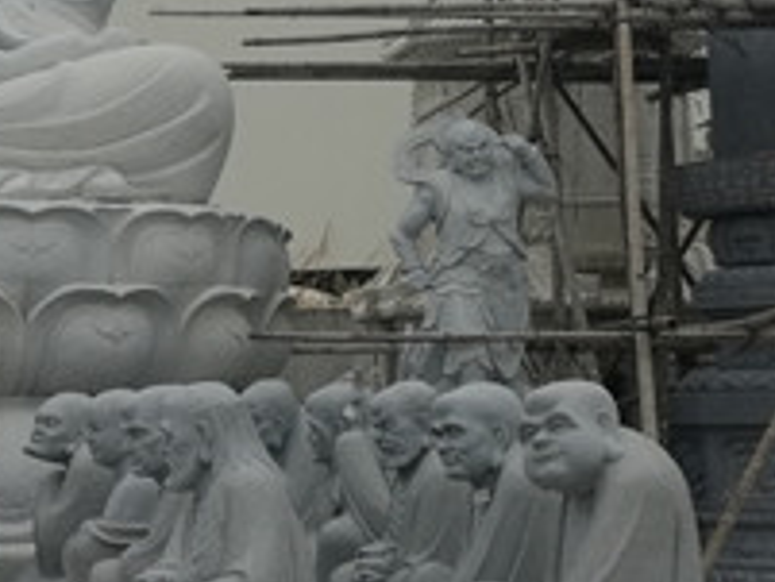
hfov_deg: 19.5
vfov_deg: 15.6
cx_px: -189
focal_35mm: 94
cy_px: 114
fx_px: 2106
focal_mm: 4.04
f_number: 2
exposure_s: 1/50
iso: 80
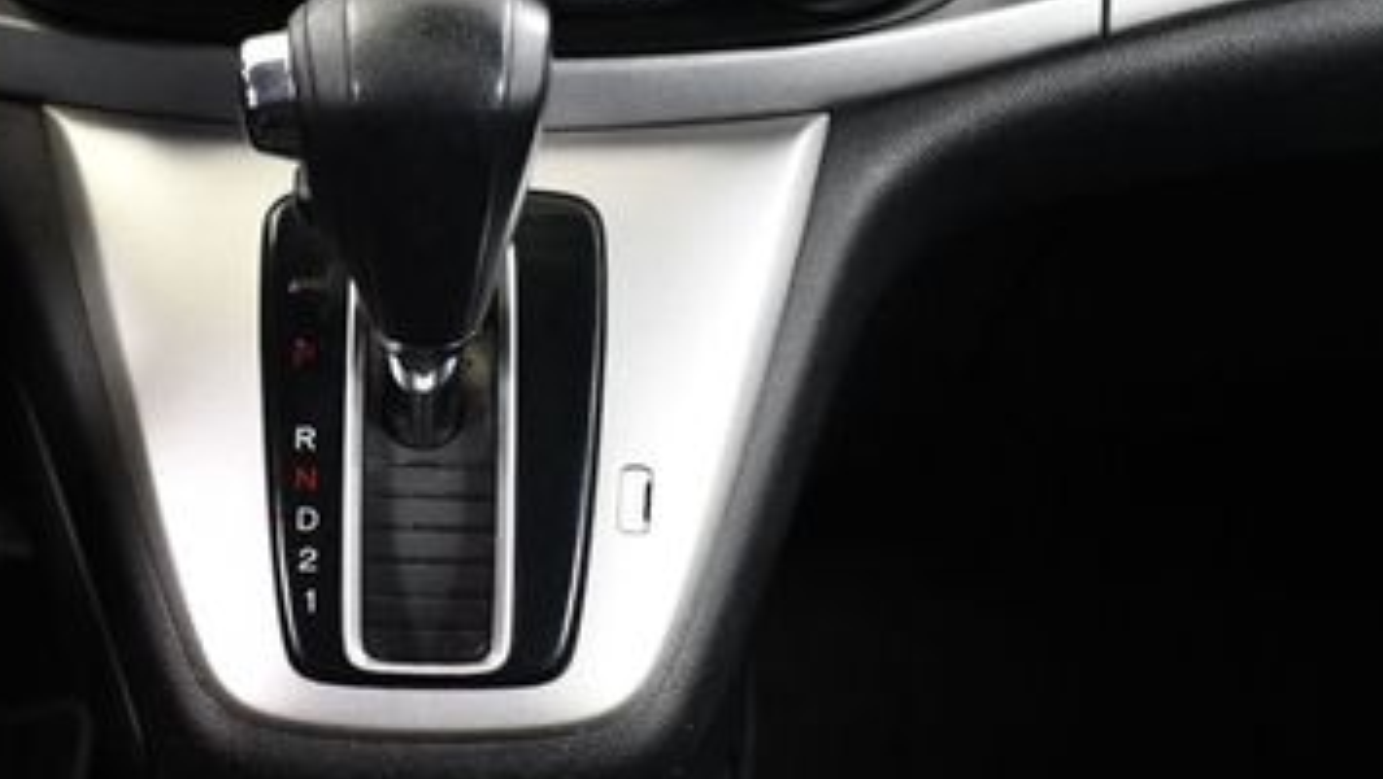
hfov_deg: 30.7
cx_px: 444
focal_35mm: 68
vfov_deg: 17.7
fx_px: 2495
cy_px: 499
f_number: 3.5
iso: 3200
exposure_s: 1/80
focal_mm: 18
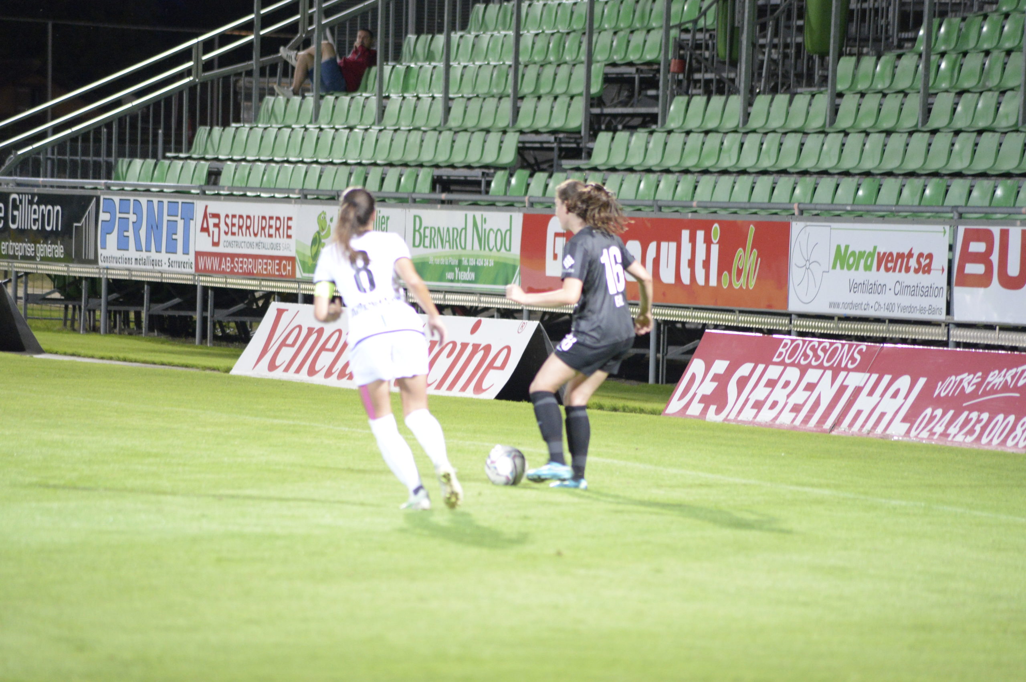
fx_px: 7402
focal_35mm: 260
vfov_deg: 5.3
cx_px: 513
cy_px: 341
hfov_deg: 7.9
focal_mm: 260
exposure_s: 1/250
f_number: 5
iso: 7200
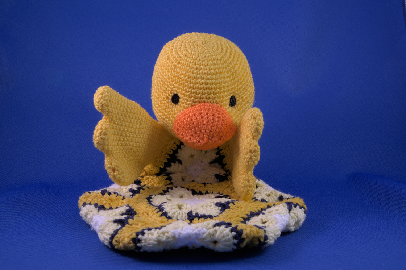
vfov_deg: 23.7
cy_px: 135
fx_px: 642
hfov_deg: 35.1
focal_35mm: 57
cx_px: 203
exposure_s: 1
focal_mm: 38
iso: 200
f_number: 14
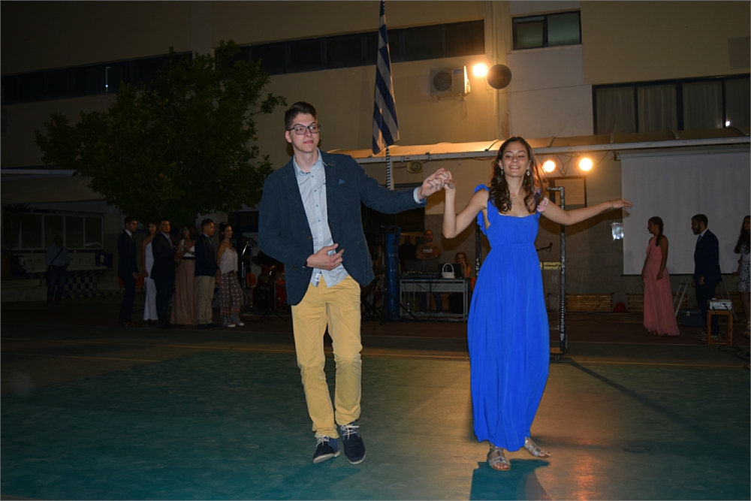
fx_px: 751
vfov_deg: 36.9
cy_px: 250
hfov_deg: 53.1
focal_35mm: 36
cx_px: 376
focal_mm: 24
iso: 400
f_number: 4
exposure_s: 1/80
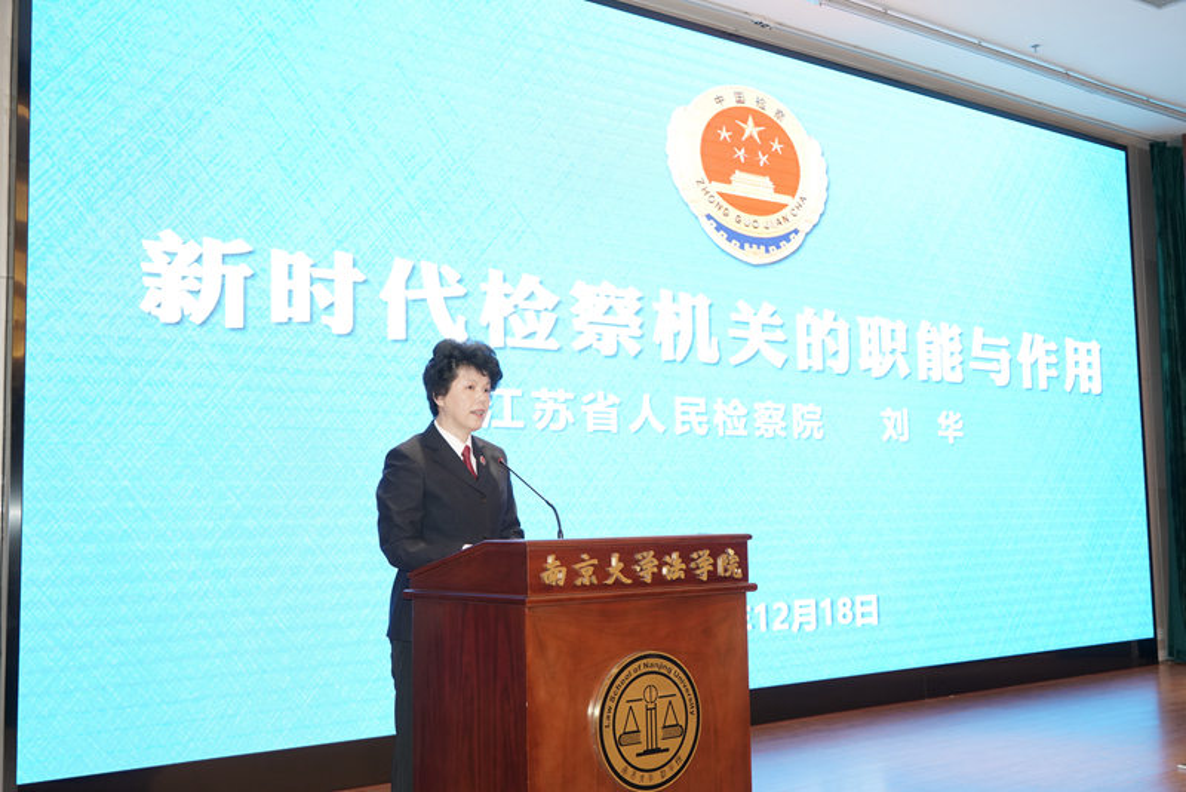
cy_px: 396
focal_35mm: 39
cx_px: 593
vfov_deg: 34.2
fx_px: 1285
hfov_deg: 49.5
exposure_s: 1/160
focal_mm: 39
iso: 1600
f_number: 4
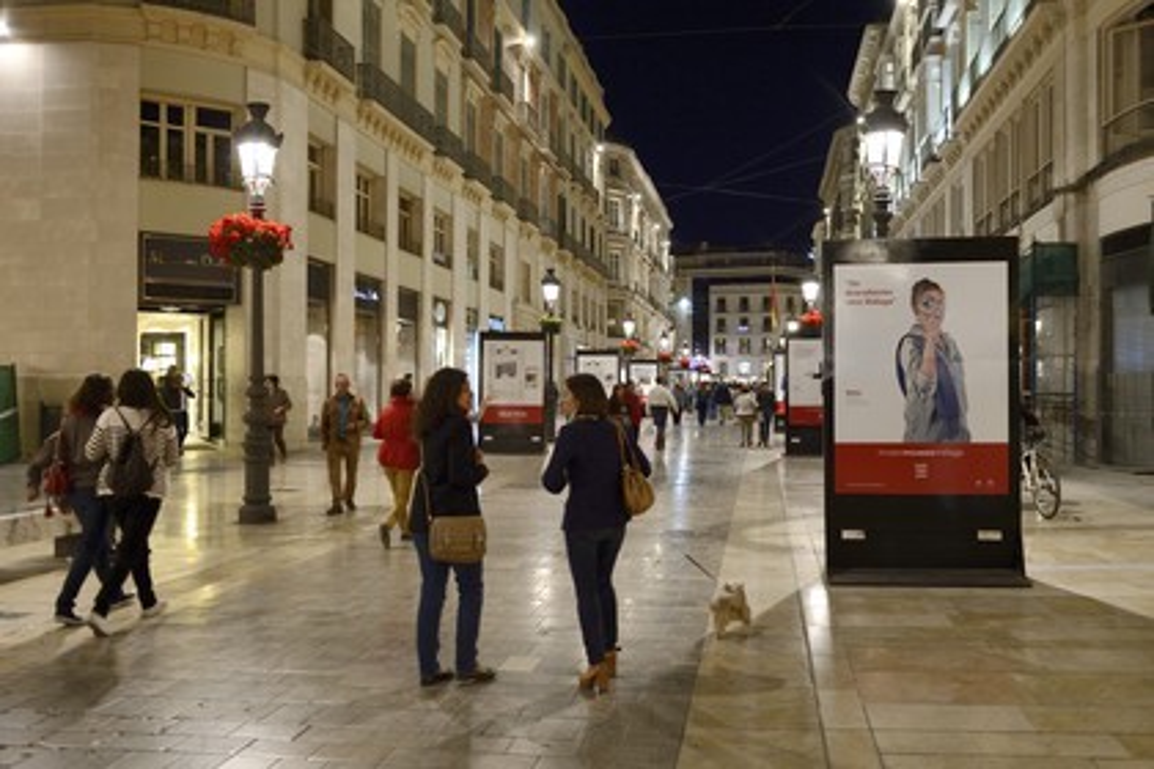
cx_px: 577
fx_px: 930
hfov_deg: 63.7
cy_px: 384
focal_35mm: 29
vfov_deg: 45.0
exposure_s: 1/50
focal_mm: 29
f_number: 3.5
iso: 1600
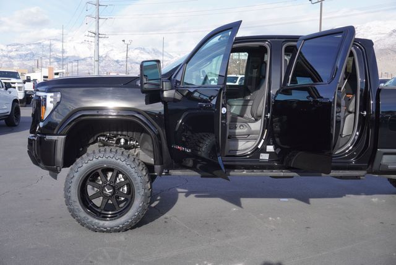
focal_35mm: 42
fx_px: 462
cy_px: 132
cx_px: 198
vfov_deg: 32.0
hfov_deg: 46.4
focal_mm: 28
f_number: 8
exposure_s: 1/160
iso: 100
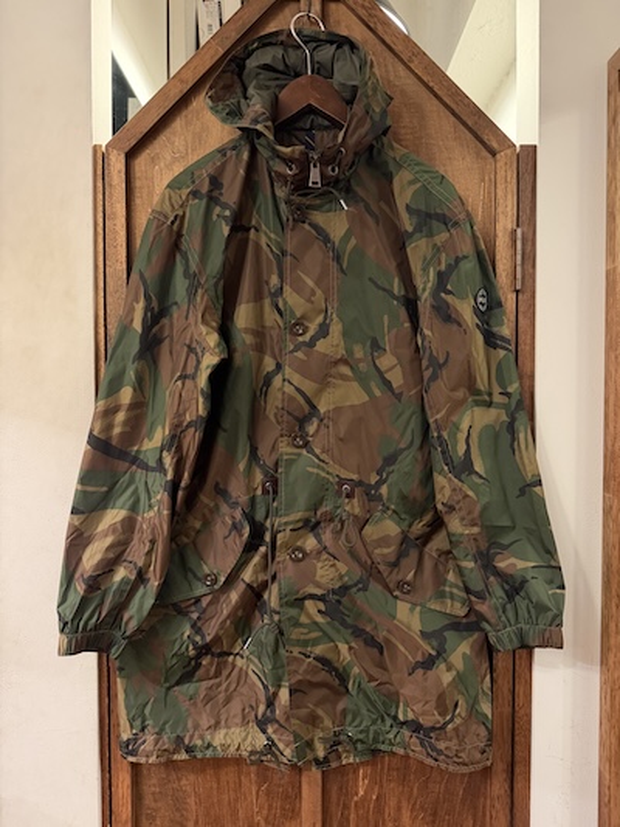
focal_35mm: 24
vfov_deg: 71.6
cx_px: 310
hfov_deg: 56.8
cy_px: 414
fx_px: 573
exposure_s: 1/30
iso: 1000
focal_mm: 6.76
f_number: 1.78
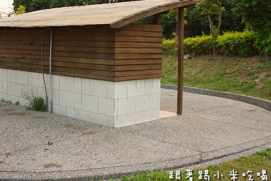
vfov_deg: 26.4
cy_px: 51
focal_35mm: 51
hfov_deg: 39.0
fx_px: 382
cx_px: 116
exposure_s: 1/160
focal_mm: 23
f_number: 4
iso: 640
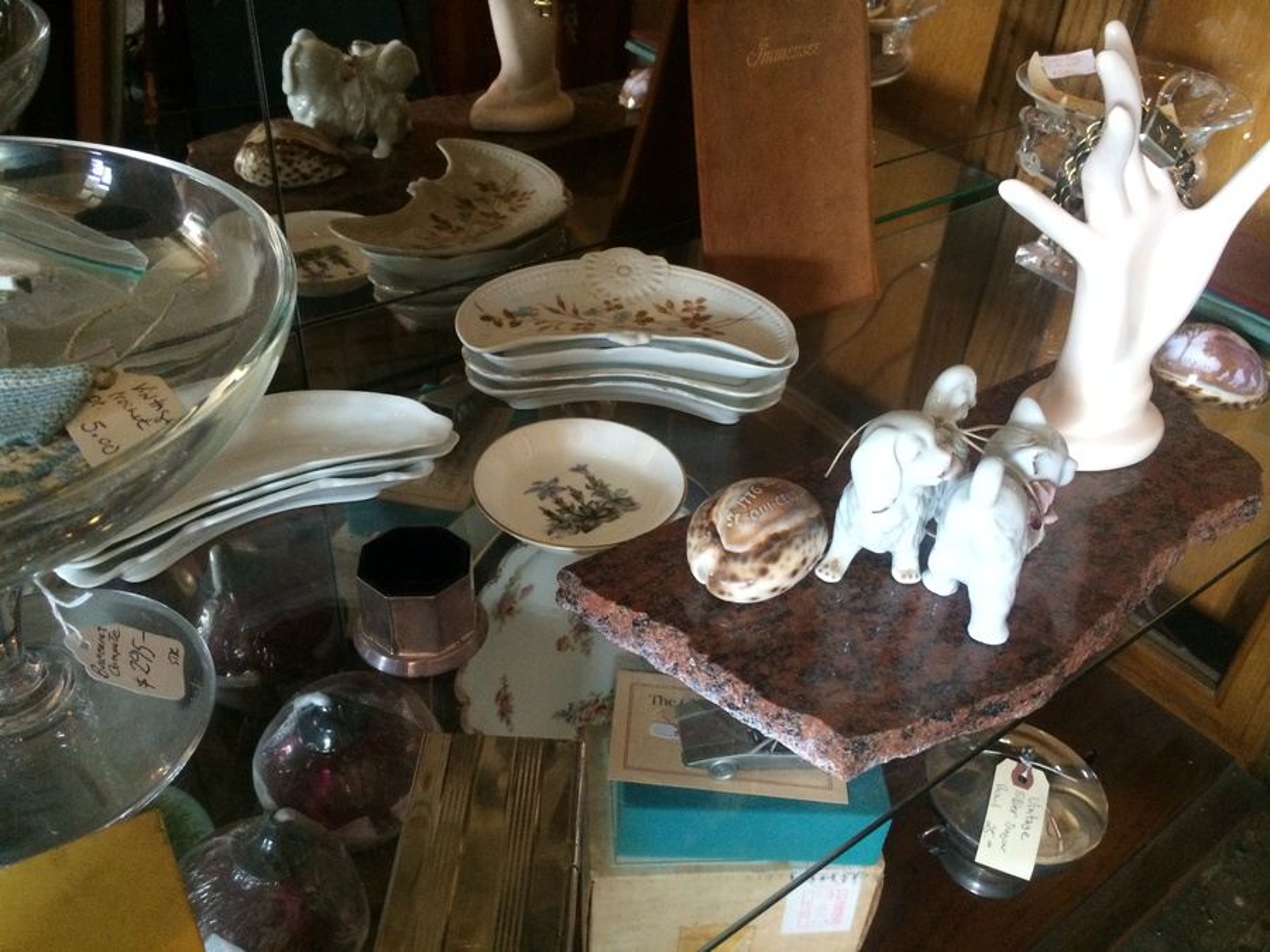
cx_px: 635
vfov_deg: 46.8
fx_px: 1101
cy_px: 476
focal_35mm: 30
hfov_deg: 60.0
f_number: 2.2
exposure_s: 1/30
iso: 320
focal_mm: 4.12
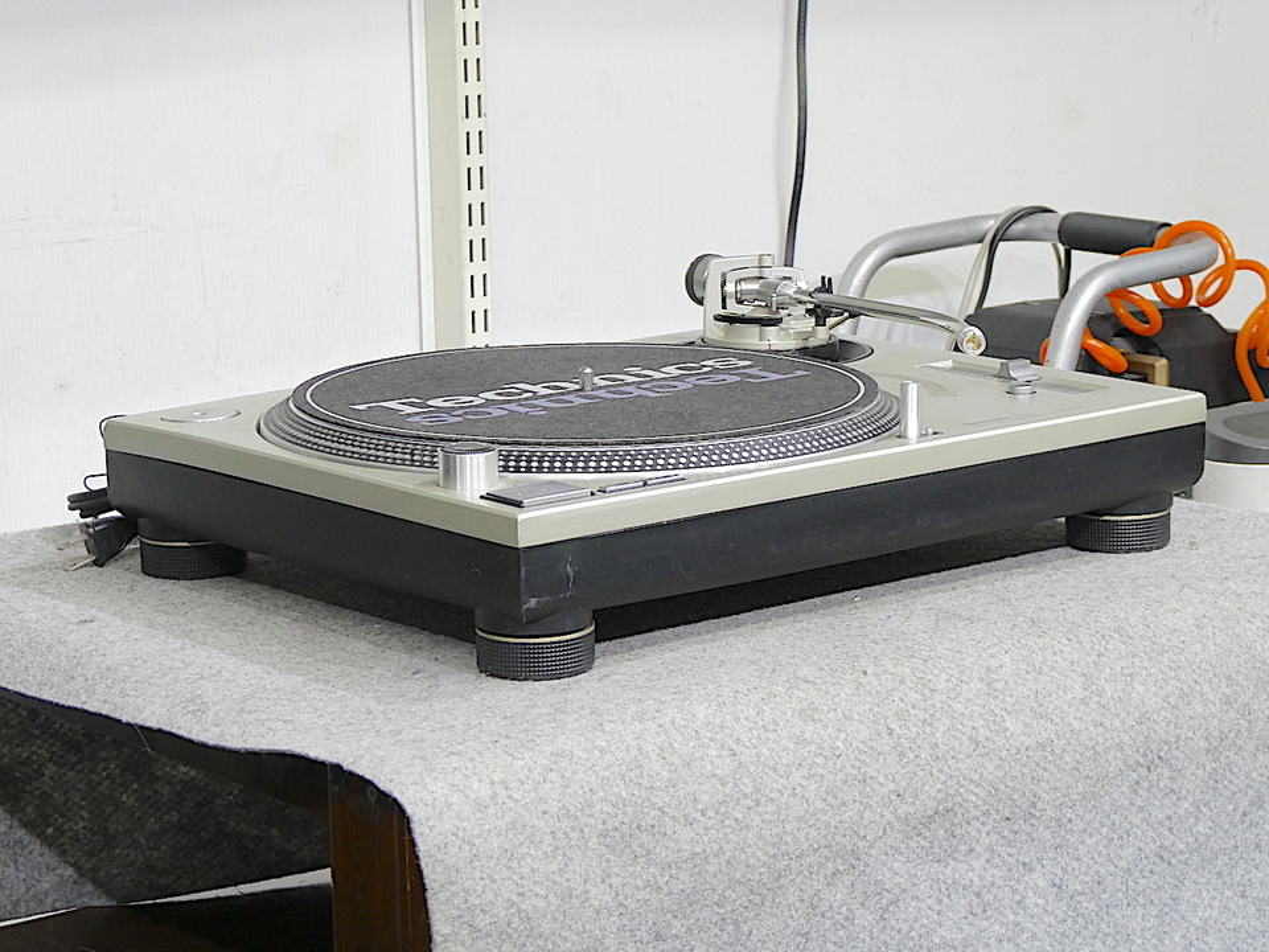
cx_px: 634
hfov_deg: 20.0
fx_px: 3593
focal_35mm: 98
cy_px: 476
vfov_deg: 15.1
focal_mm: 17.5
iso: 200
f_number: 5
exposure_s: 1/6
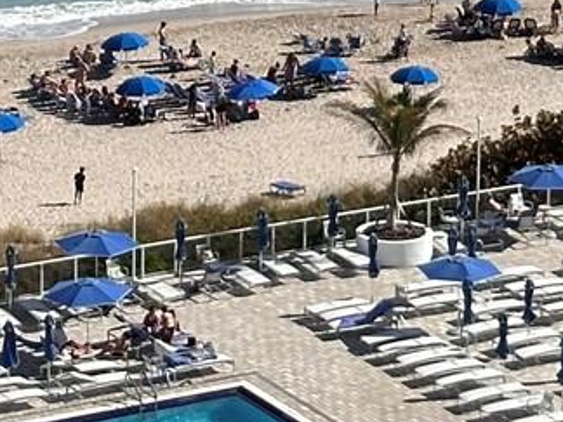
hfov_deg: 8.4
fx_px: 3855
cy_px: -344
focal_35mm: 237
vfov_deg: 6.1
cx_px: 360
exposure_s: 1/5000
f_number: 1.78
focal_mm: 6.86
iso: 64
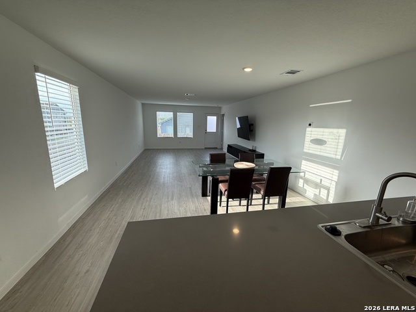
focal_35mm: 14
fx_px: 168
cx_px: 208
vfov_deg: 85.7
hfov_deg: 102.1
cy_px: 156
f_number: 2.2
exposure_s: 1/129
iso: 64
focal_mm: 2.22
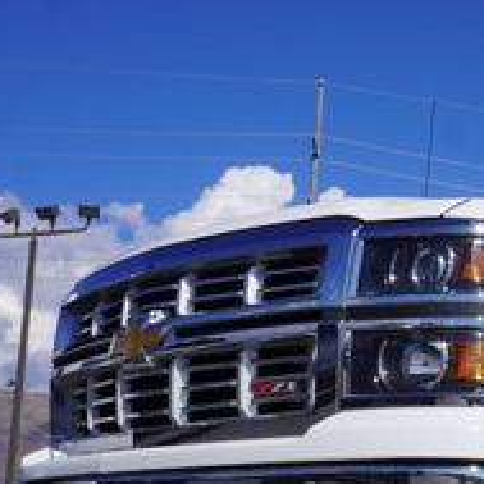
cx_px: 725
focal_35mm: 99
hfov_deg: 16.0
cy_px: 417
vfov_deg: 17.3
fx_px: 1573
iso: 100
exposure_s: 1/320
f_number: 10
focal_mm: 23
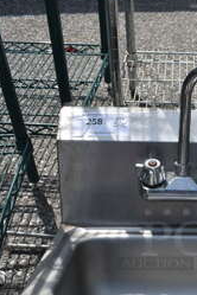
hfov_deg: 25.0
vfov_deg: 36.8
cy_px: 238
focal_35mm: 52
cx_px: 186
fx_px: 427
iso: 100
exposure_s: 1/250
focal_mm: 18
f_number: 8
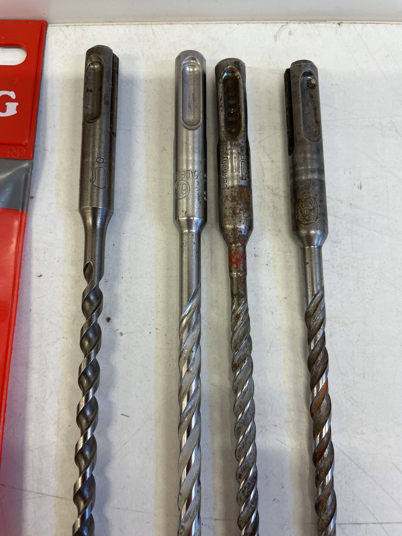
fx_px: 403
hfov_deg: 53.1
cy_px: 268
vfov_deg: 67.3
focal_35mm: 26
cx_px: 201
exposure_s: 1/100
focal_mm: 4.2
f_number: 1.6
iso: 64
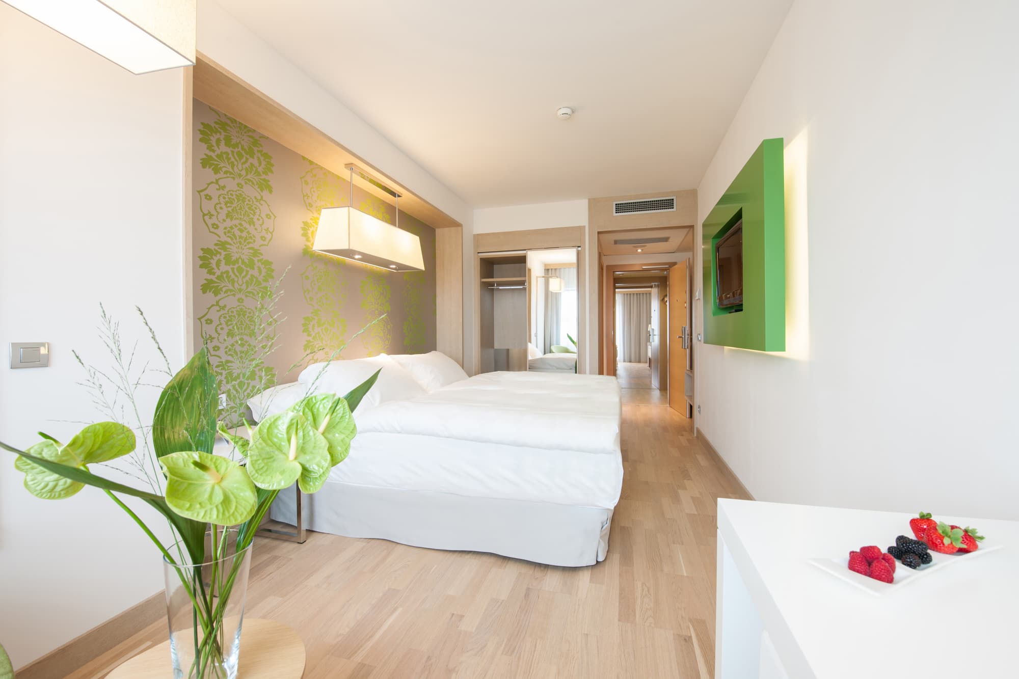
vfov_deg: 81.2
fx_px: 396
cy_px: 340
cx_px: 510
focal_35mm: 14
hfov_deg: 104.3
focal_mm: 14
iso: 100
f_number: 8
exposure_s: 1/1.67
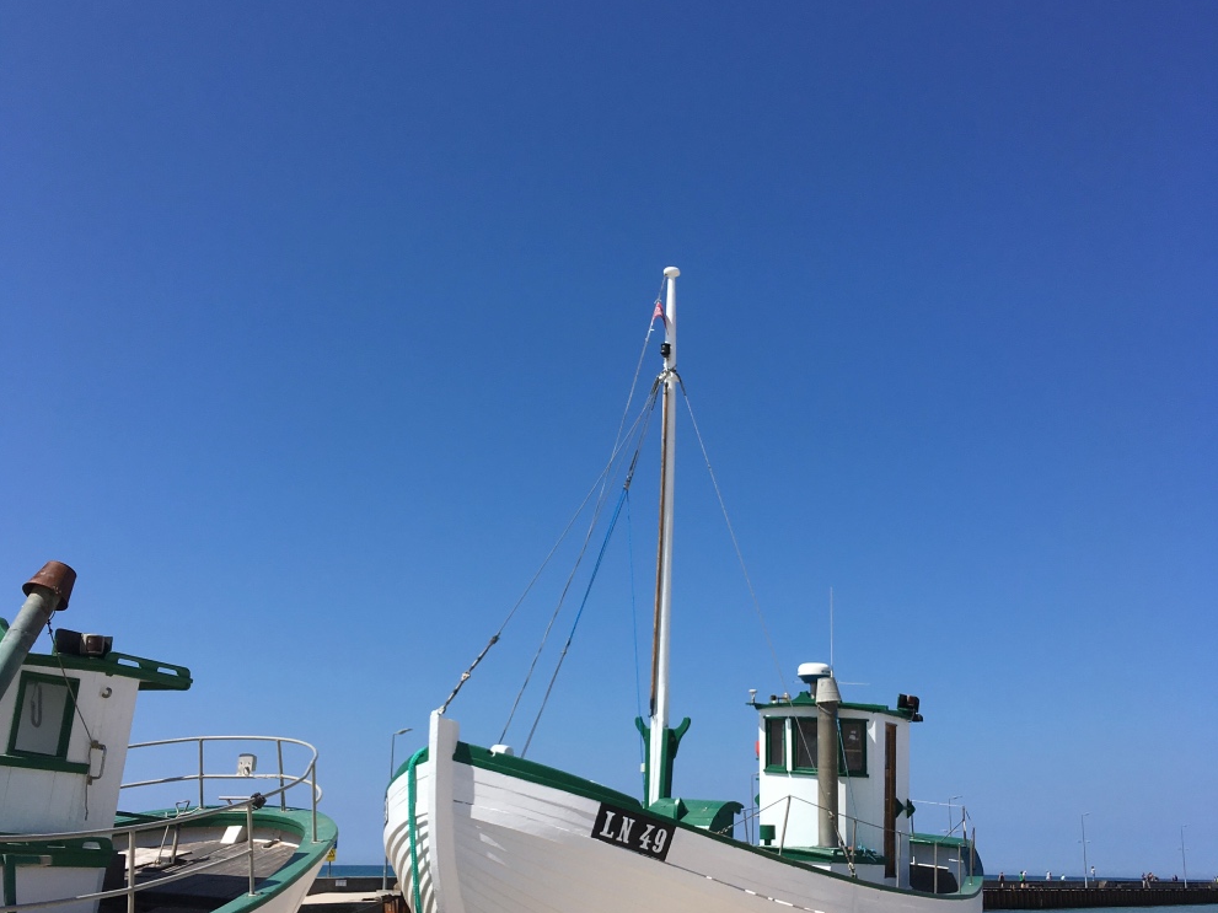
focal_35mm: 39
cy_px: 538
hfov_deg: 47.9
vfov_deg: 36.7
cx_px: 607
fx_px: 1372
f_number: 2.2
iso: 25
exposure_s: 1/3077
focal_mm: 4.15
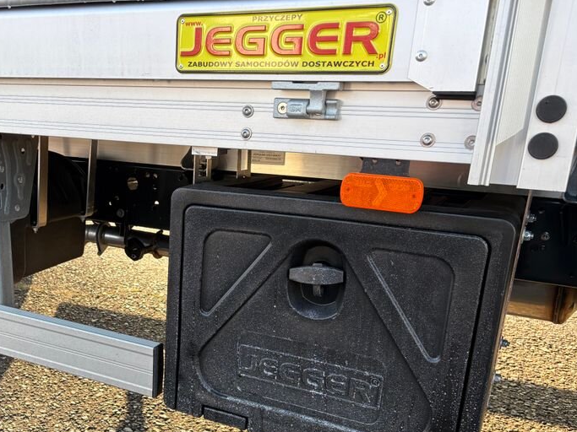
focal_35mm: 39
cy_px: 308
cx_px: 153
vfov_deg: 36.2
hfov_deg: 46.4
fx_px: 650
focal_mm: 5.96
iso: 40
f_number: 1.6
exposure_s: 1/269
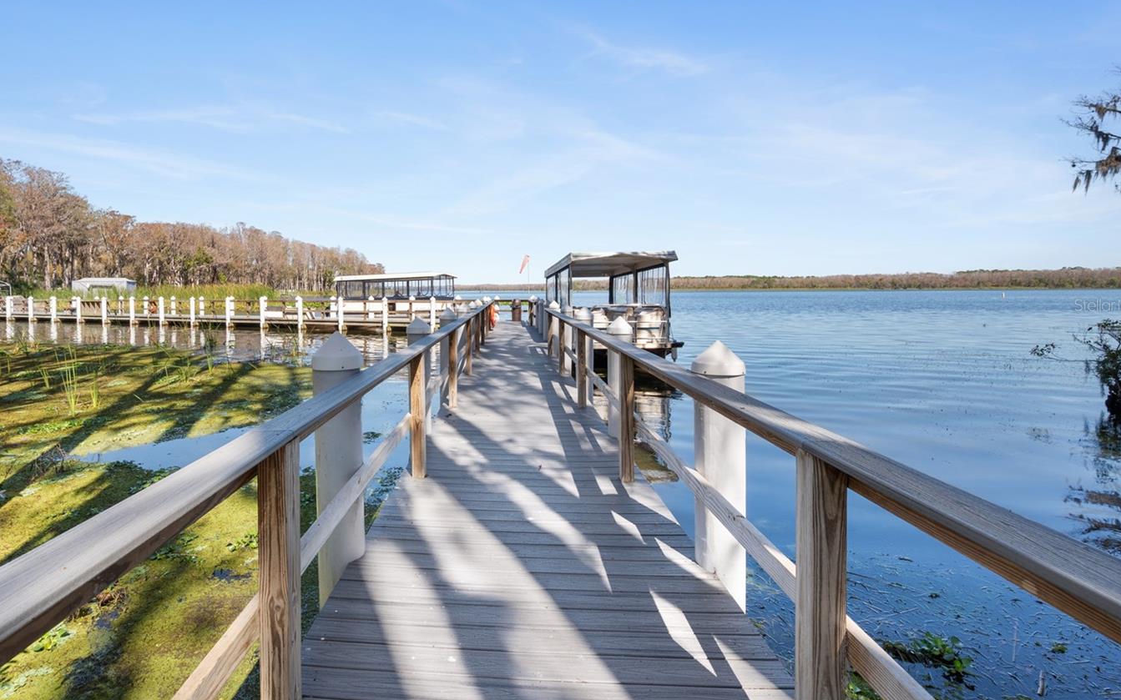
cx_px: 481
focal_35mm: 17
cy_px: 305
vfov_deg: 67.7
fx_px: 519
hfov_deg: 93.7
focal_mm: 14
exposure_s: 1/60
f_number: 9
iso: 250
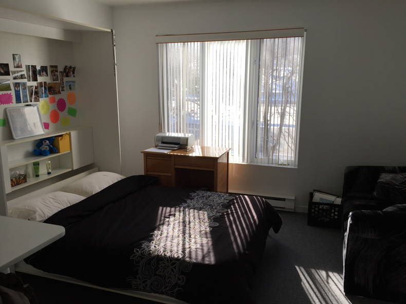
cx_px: 203
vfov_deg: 48.2
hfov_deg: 61.7
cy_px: 152
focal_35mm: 29
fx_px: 340
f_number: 2.2
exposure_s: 1/276
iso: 32
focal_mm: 4.15
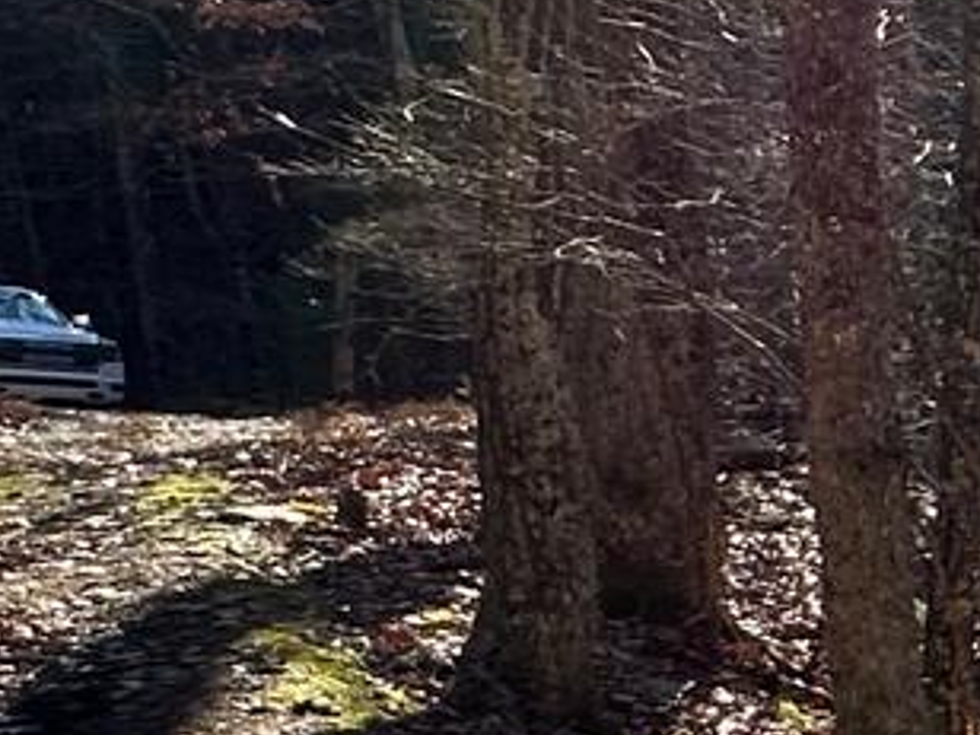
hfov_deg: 15.4
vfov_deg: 15.8
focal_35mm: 93
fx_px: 2633
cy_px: 614
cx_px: 2135
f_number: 2.2
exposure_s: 1/334
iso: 40
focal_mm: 2.22
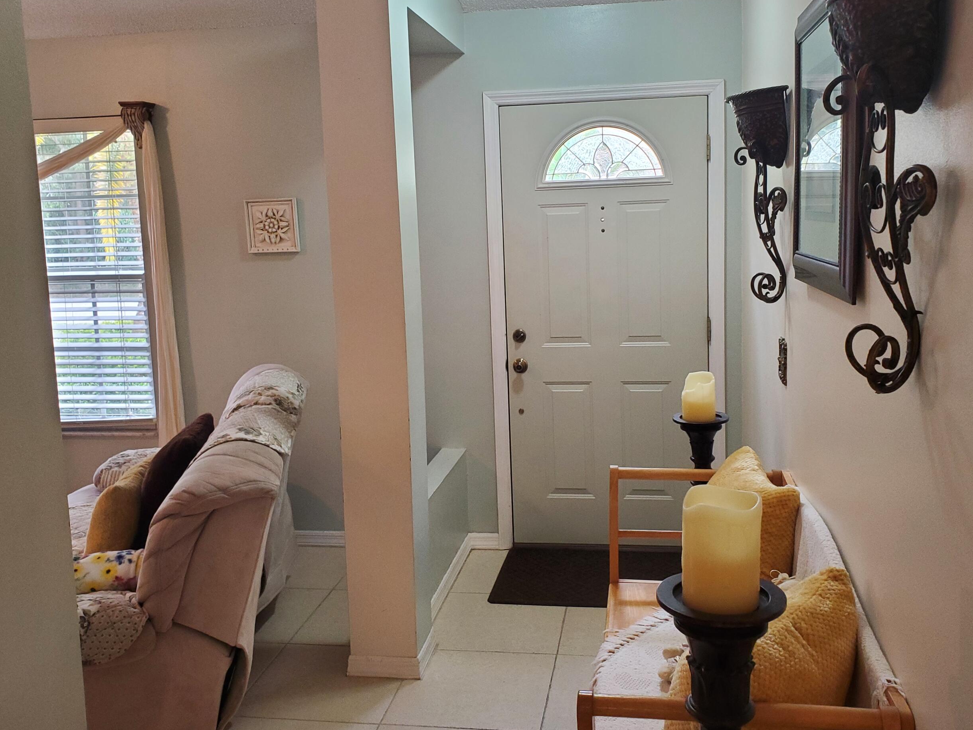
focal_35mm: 32
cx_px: 528
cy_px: 325
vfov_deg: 44.1
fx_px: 899
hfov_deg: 56.7
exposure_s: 1/60
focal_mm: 4.3
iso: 250
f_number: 2.4
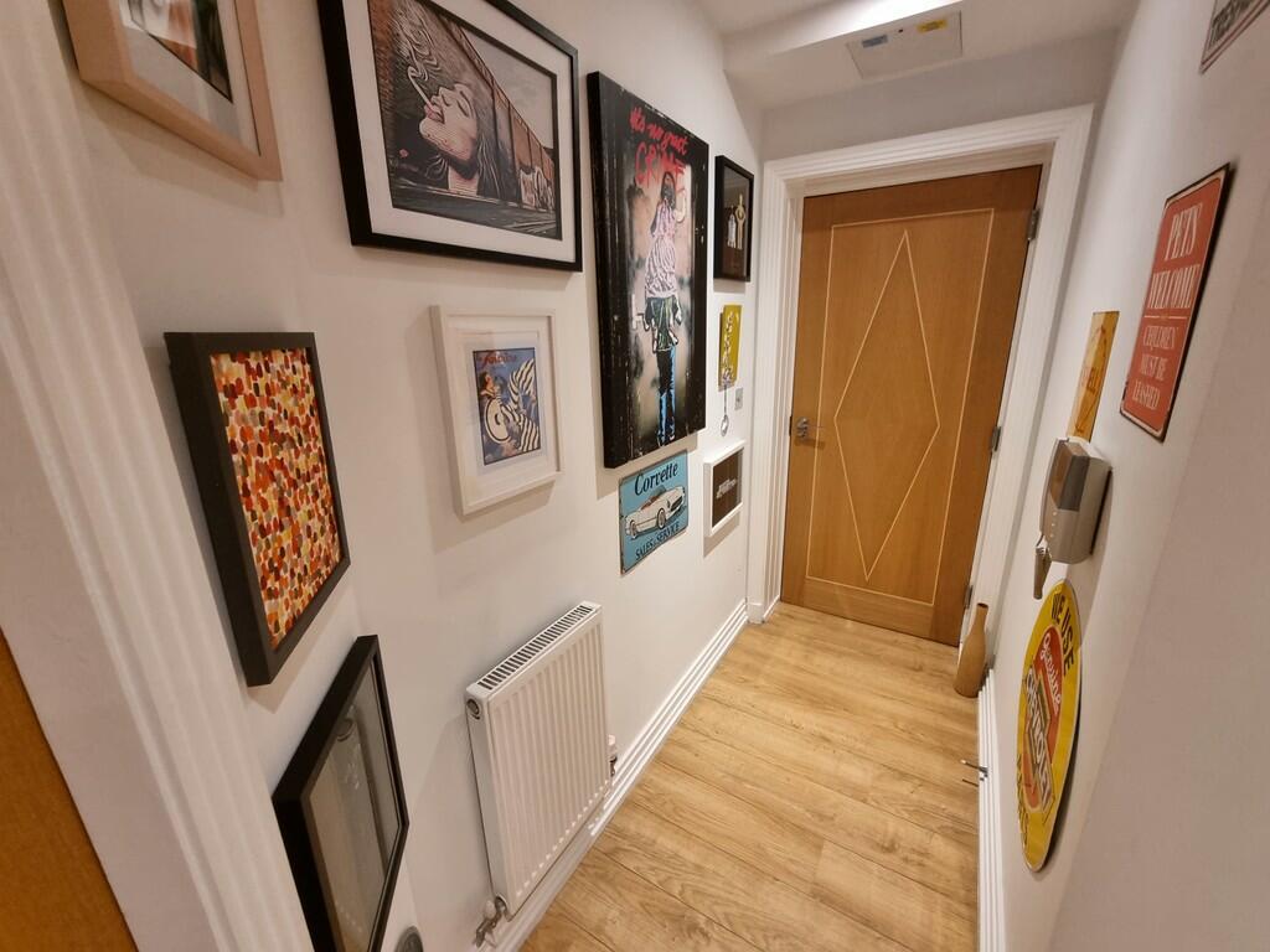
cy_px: 476
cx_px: 635
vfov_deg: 89.9
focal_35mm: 13
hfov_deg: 106.2
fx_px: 477
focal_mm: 2.2
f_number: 2.2
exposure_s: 1/33
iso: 320
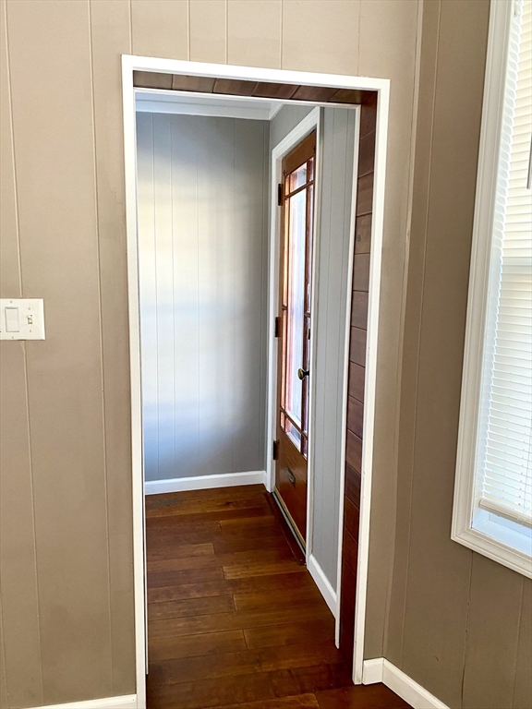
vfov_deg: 67.3
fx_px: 533
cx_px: 266
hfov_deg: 53.1
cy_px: 354
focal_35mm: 26
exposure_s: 1/60
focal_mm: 4.25
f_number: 1.8
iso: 200
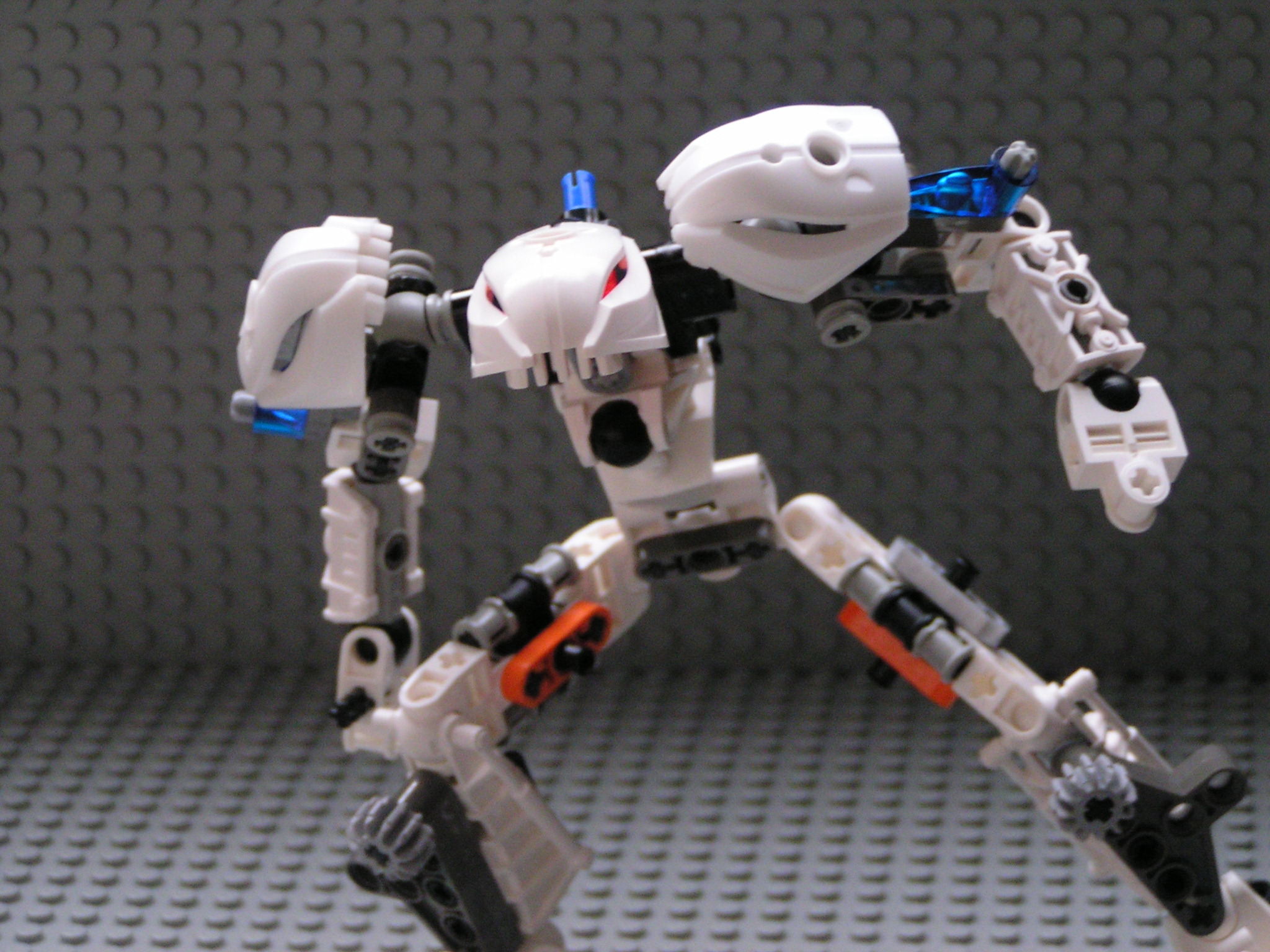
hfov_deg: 15.8
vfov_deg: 11.9
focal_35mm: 125
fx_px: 4586
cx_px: 635
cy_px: 476
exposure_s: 1/80
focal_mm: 19.1
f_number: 3.5
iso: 200
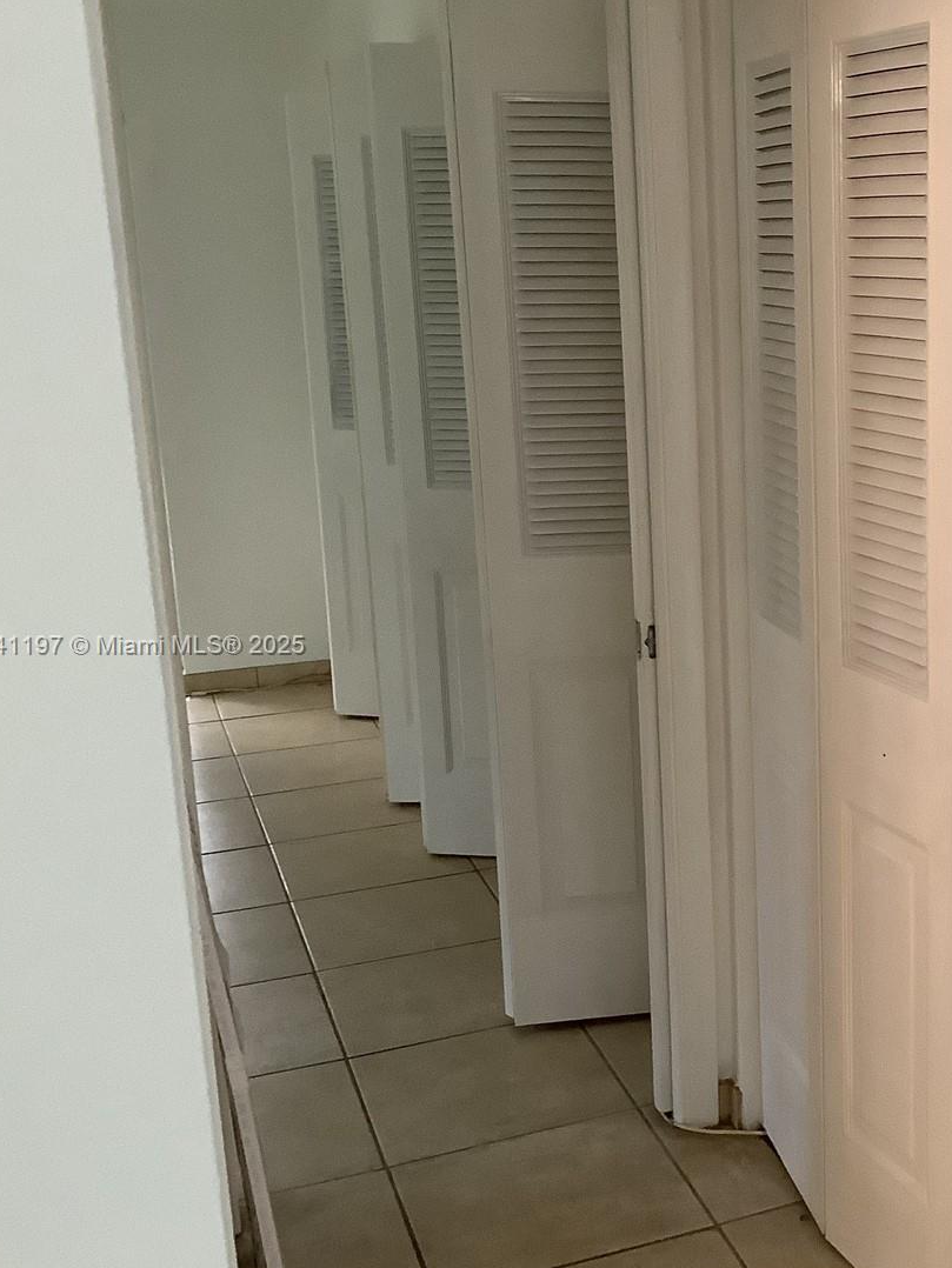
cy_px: 647
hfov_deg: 30.1
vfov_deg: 41.2
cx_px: 870
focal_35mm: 46
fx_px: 1686
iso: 200
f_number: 2.4
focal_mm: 3.3
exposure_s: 1/60
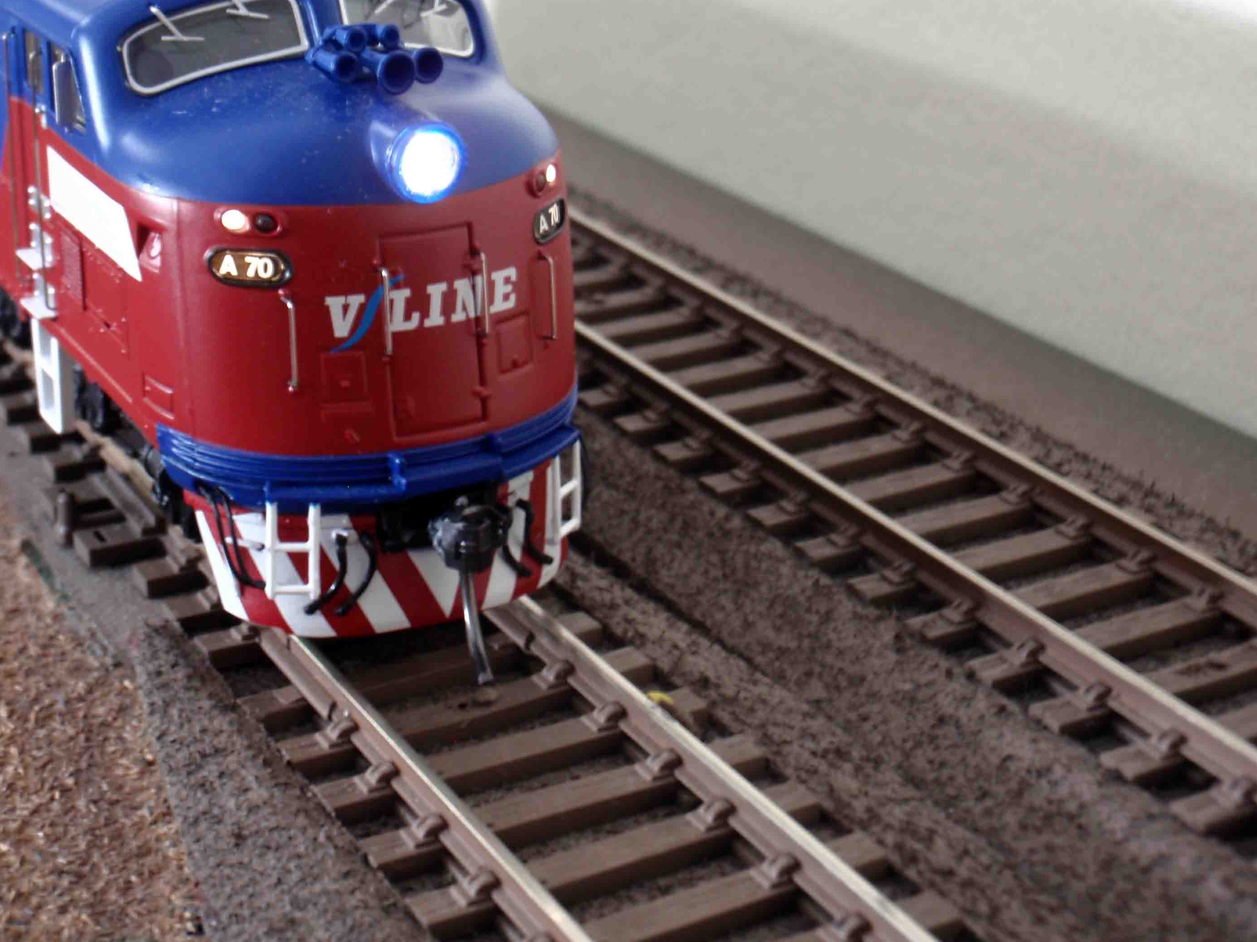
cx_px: 370
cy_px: 381
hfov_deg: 33.3
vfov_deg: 25.6
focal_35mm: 57
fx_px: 2070
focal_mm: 7.25
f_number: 3.9
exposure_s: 1/4
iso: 64
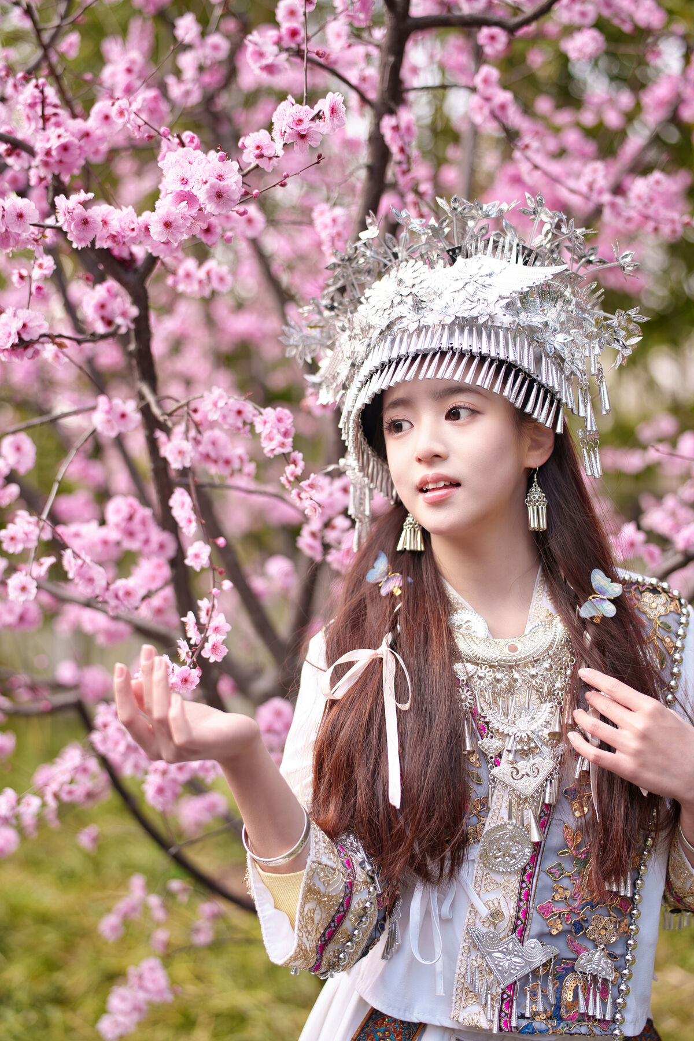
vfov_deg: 39.6
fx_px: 1446
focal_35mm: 50
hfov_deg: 27.0
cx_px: 347
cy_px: 520
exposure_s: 1/320
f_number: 1.8
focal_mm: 50
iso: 100
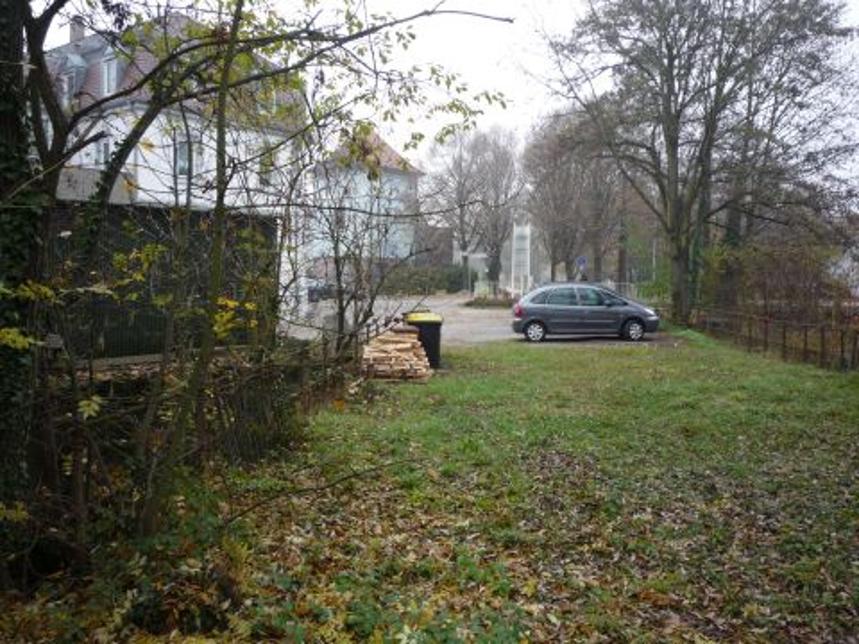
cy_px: 322
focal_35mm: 32
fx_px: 794
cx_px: 430
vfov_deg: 44.2
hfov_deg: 56.8
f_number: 3.5
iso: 100
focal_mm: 5.2
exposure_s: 1/100
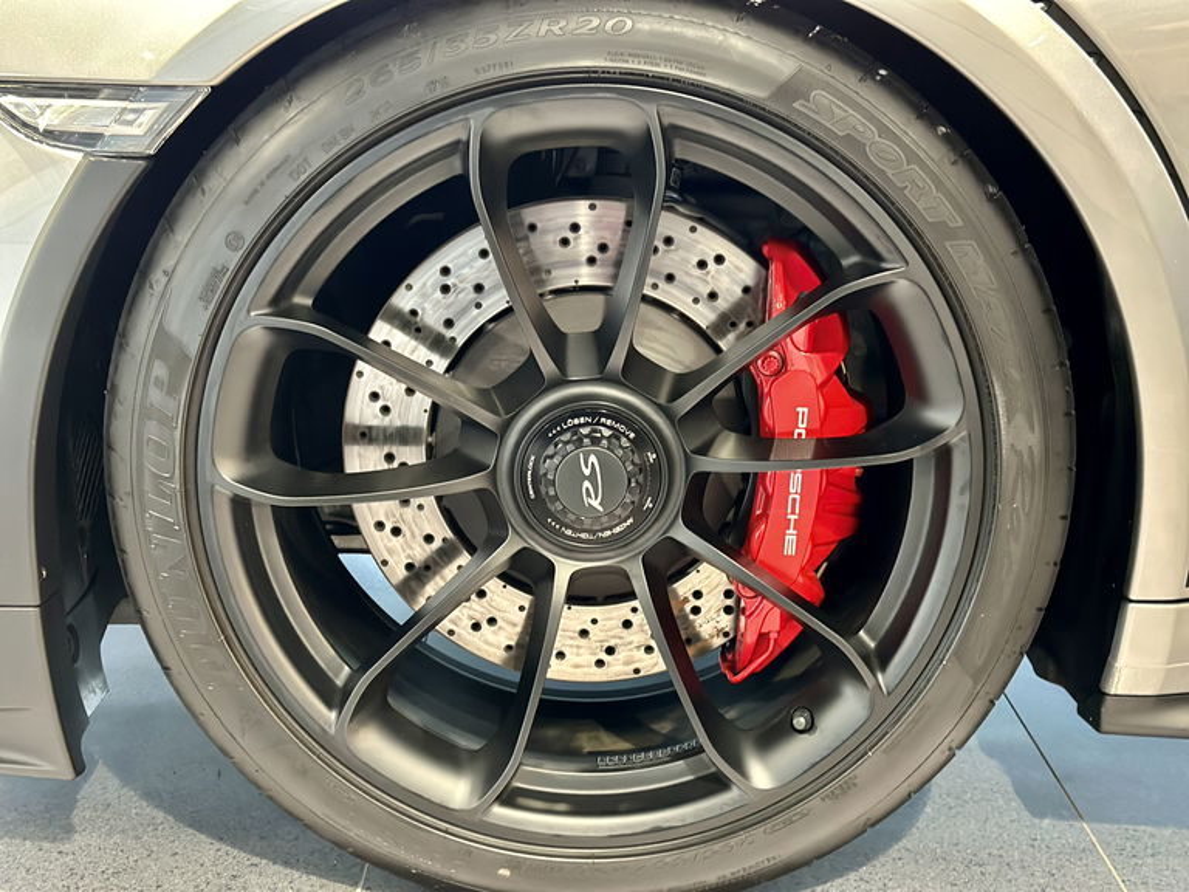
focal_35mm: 48
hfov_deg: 39.7
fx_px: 1649
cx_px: 594
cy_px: 446
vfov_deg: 30.3
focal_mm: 6.86
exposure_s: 1/25
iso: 500
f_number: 1.78
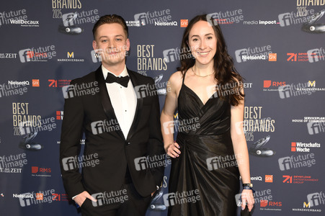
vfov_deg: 28.0
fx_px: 433
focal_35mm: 48
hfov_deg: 41.1
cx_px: 162
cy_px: 108
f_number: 6.3
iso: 1250
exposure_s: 1/250
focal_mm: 48
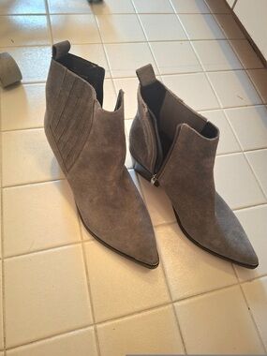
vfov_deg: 73.9
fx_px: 237
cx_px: 134
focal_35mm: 23
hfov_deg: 58.9
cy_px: 178
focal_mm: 5.54
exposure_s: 1/30
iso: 250
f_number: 1.8
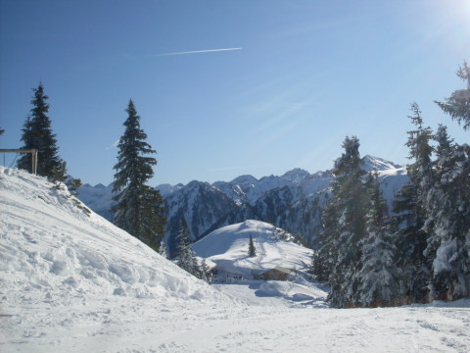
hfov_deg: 49.0
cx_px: 235
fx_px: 516
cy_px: 176
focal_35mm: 38
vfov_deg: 37.7
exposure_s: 1/500
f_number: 8.4
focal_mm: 6.3
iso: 80
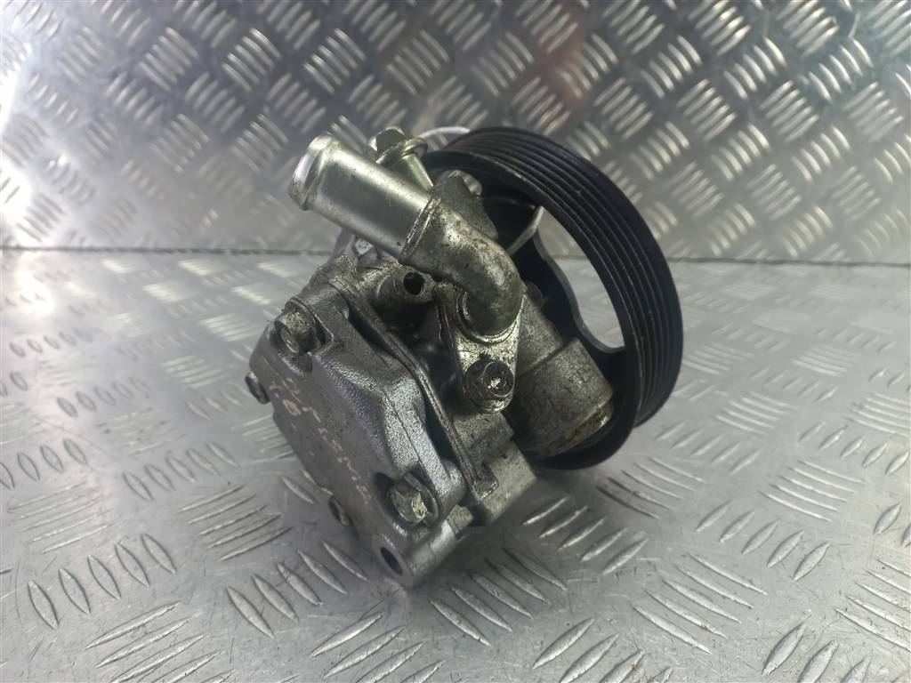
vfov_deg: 54.9
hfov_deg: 69.4
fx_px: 658
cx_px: 456
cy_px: 342
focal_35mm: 25
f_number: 1.8
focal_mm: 4.6
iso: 100
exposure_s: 1/50
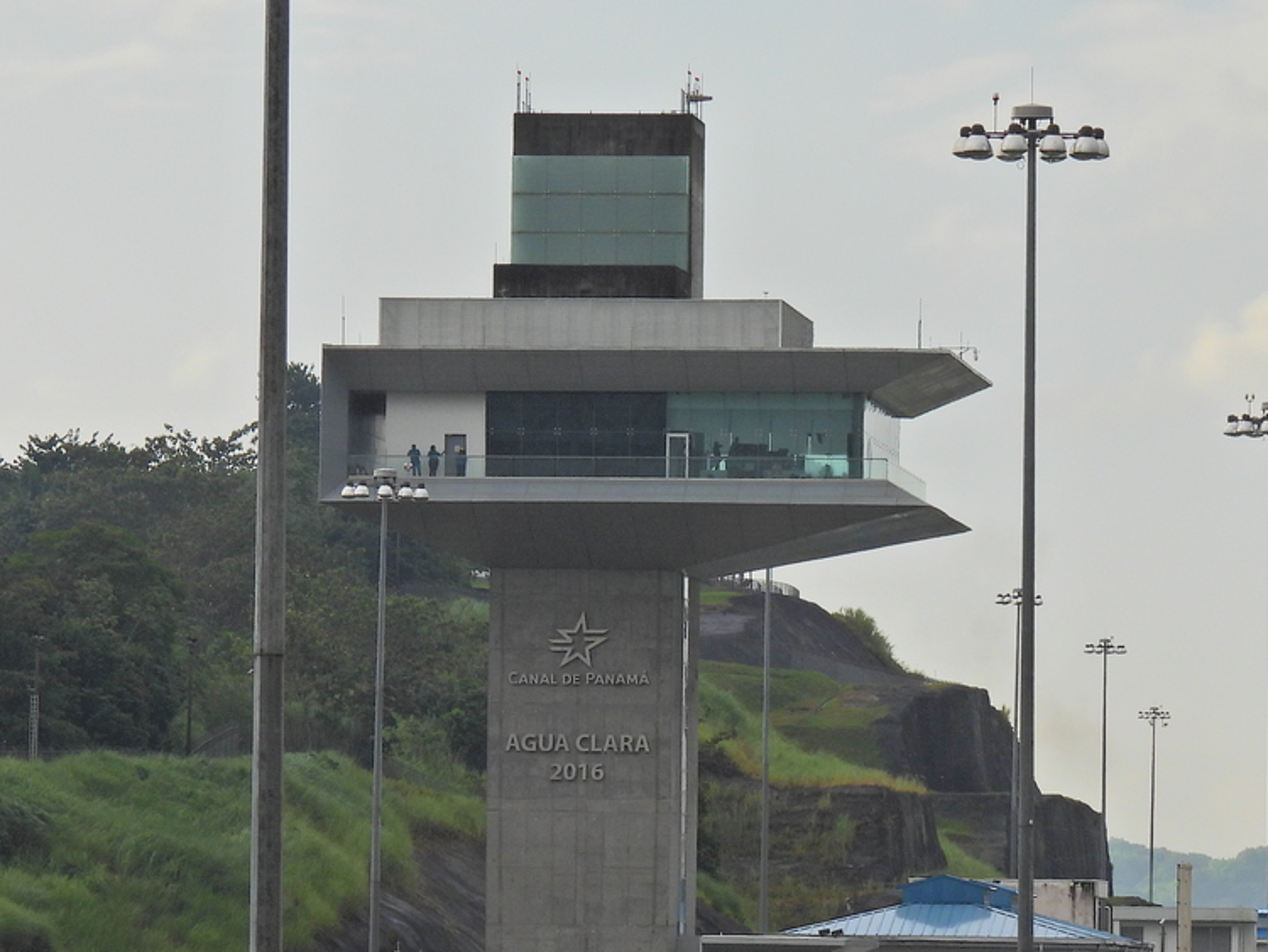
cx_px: 571
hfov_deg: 6.8
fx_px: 10626
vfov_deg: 5.1
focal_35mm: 290
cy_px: 774
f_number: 5
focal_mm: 30.3
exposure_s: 1/1000
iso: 100
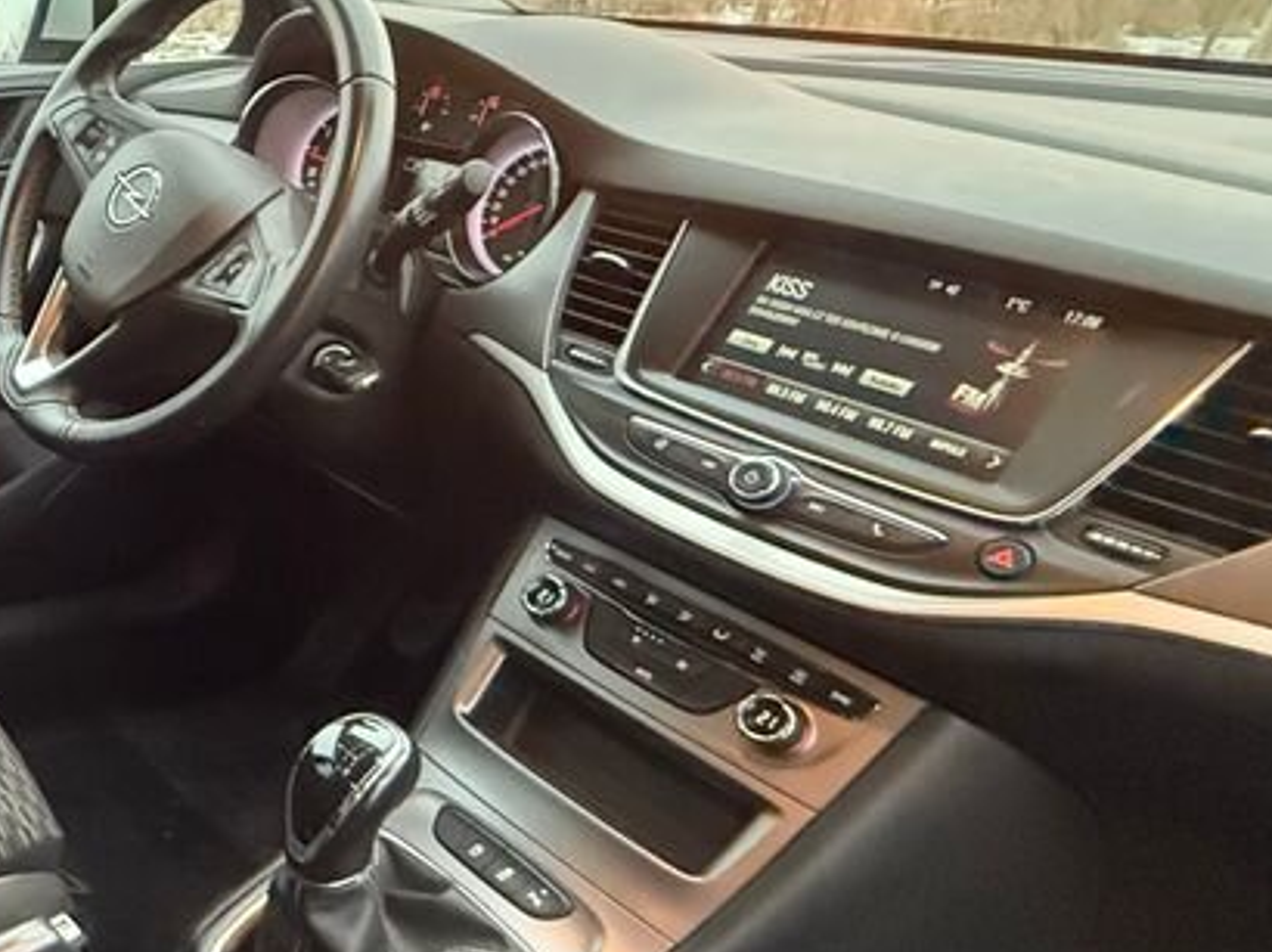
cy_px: 443
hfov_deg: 41.4
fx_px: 1285
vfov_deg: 40.6
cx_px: -143
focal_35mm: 35
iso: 1250
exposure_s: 1/60
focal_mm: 2.22
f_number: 2.2
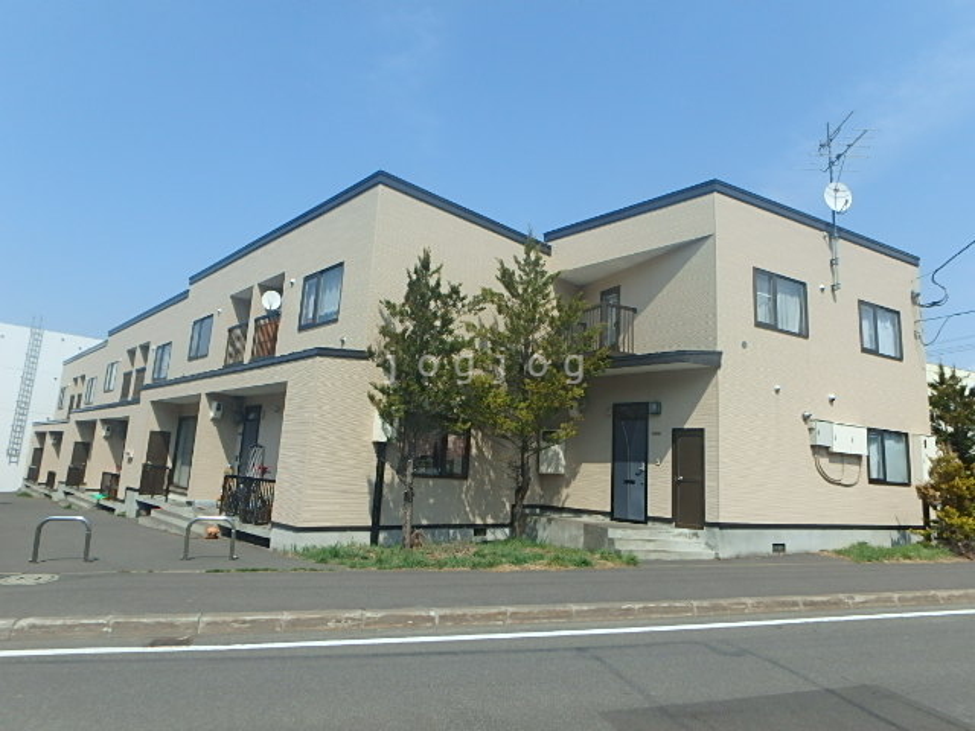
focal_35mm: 21
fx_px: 591
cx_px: 488
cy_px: 366
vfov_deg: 63.4
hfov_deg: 79.0
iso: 125
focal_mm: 3.7
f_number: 6
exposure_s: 1/640
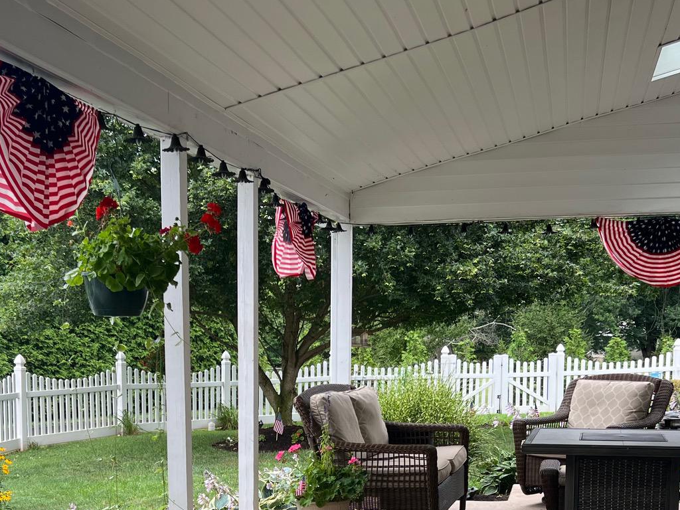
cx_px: 292
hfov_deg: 36.8
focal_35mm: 52
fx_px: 1021
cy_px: 454
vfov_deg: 27.1
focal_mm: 5.7
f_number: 1.5
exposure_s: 1/482
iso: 50
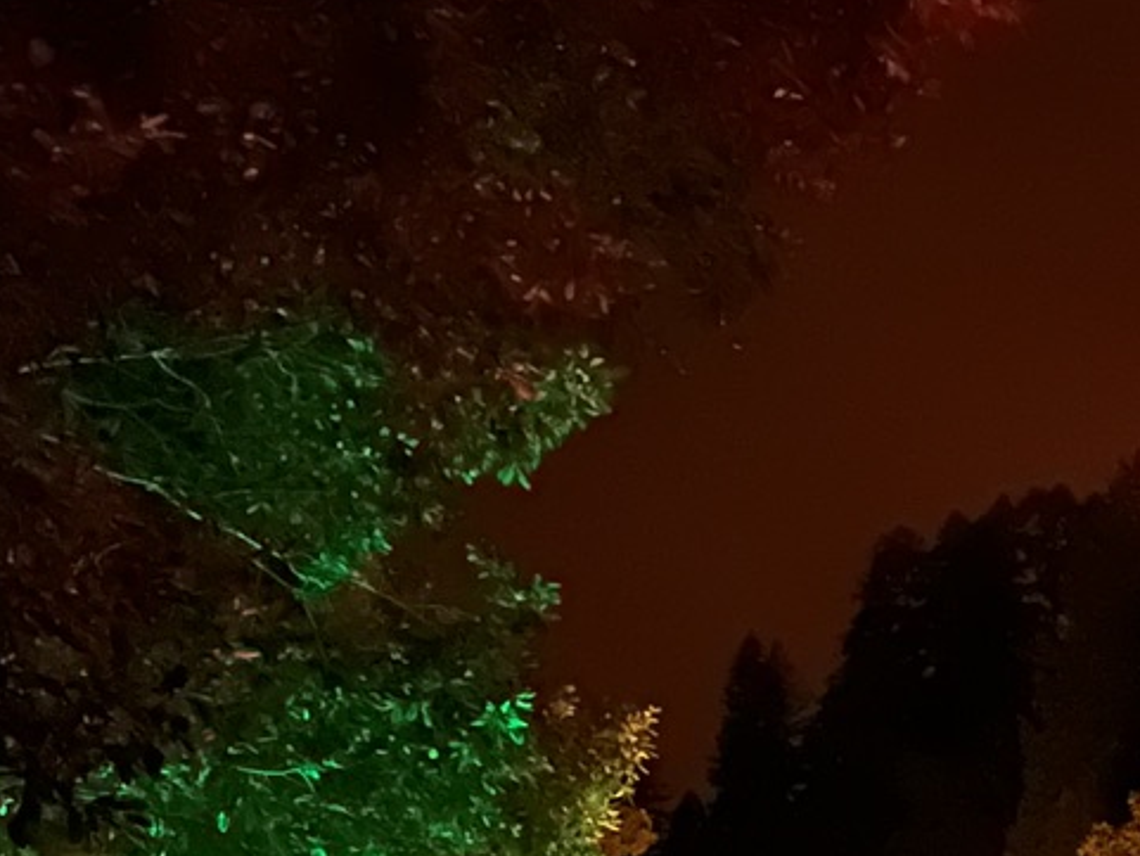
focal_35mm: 108
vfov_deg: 12.5
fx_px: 3558
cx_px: 1510
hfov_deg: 17.1
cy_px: 1553
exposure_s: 1/5
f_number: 1.5
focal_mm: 5.7
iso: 8000
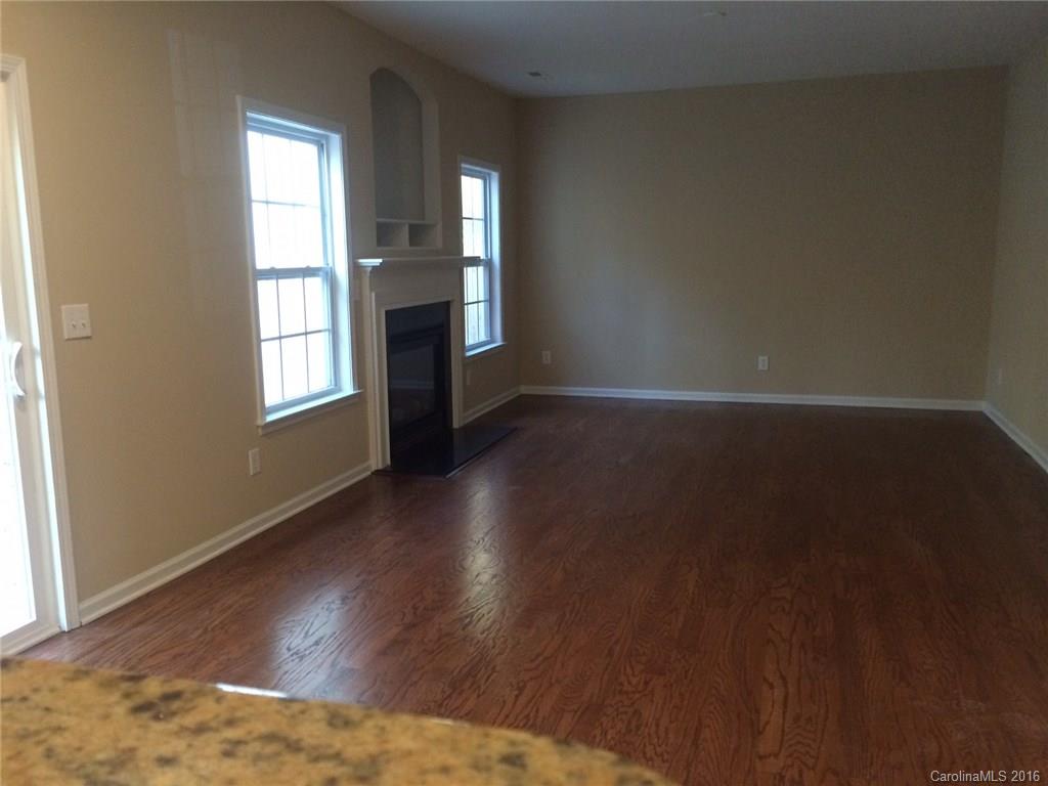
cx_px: 524
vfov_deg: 46.8
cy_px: 393
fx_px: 908
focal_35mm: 30
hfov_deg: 60.0
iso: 250
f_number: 2.2
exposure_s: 1/30
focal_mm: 4.12
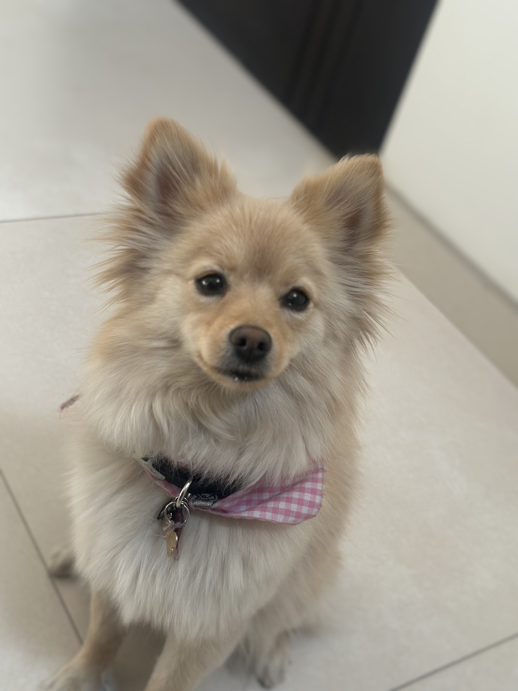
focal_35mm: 48
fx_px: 958
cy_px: 346
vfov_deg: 39.7
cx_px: 259
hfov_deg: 30.3
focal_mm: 6.86
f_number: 1.78
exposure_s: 1/60
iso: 125
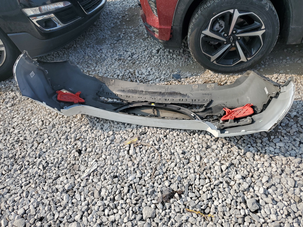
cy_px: 114
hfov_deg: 67.3
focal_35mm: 26
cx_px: 152
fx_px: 228
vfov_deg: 53.1
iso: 50
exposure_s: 1/2500
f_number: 1.5
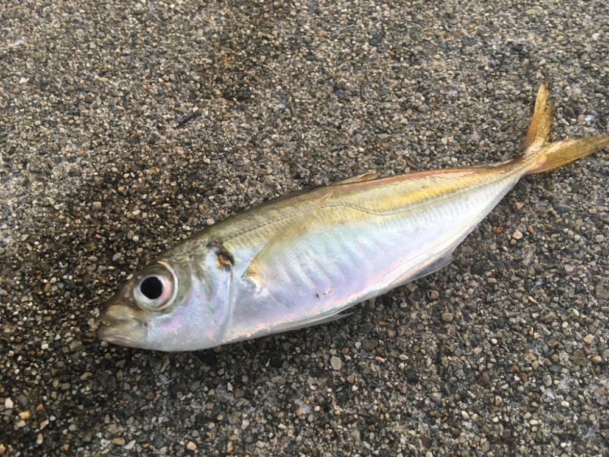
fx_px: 510
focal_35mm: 29
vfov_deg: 48.2
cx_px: 304
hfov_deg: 61.7
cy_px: 228
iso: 64
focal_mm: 4.15
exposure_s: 1/30
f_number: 2.2
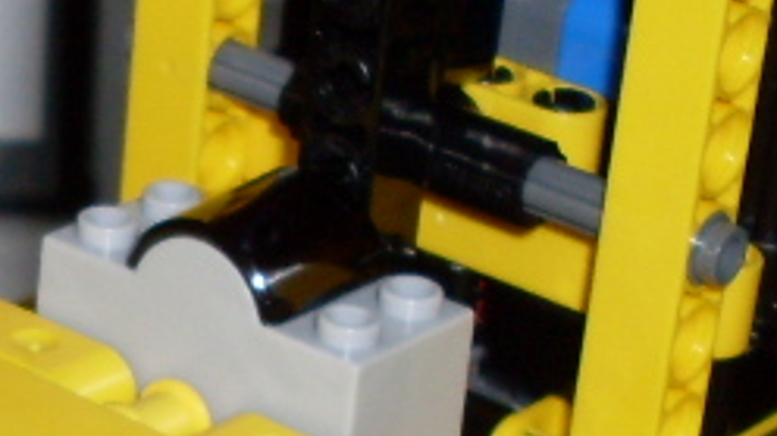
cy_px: 797
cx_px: -229
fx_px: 3520
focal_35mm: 171
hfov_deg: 12.2
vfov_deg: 6.9
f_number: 2.8
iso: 100
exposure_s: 1/45
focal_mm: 6.3
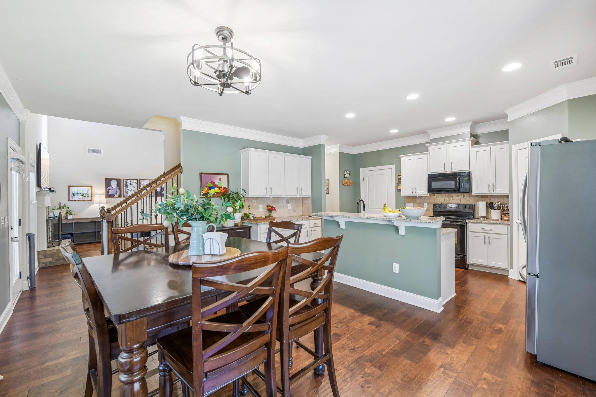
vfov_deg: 77.3
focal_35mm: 15
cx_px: 298
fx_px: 248
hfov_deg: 100.4
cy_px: 198
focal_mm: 15
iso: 400
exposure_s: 1/5
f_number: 8
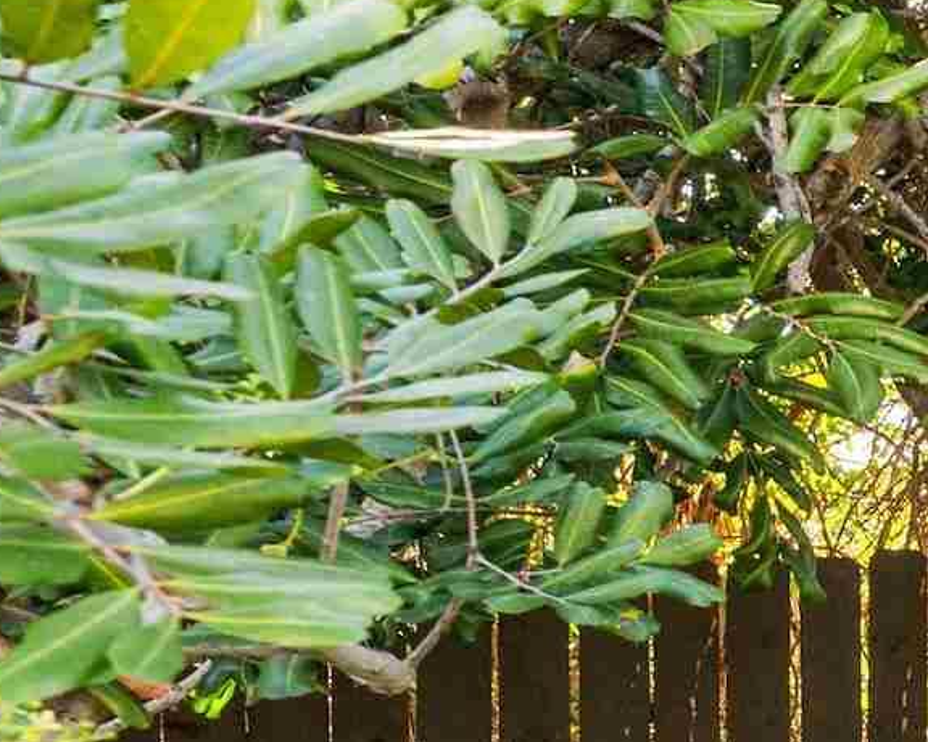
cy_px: 597
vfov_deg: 21.9
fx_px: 1895
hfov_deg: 14.3
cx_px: 2334
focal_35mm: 69
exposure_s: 1/80
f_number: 8
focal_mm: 14
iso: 160
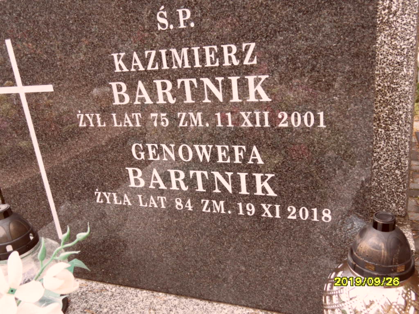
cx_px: 210
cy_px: 157
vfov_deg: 44.2
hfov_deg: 56.8
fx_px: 387
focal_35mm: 32
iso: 120
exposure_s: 1/30
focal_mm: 5.3
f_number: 3.4
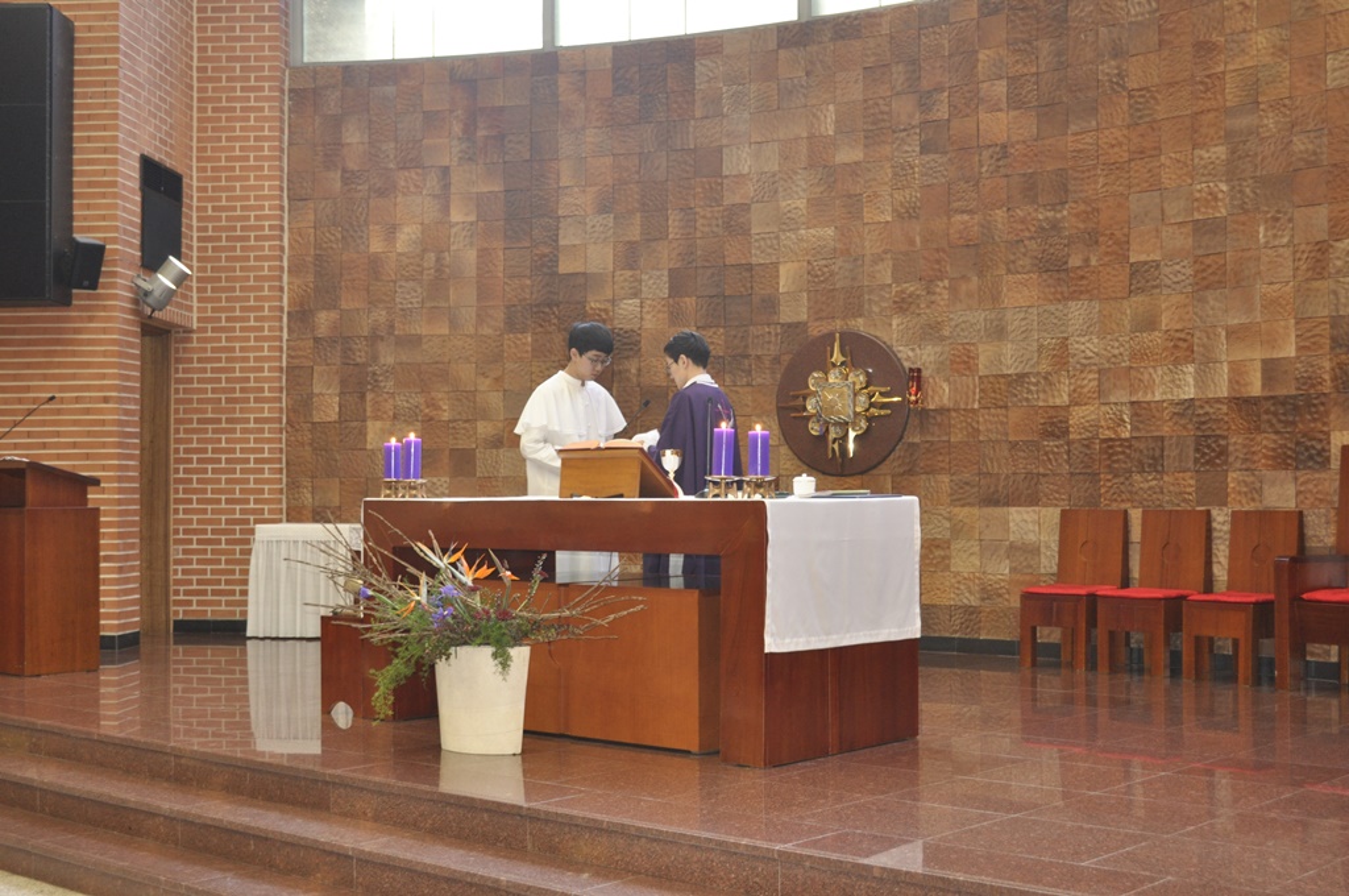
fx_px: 1796
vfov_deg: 28.0
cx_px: 674
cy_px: 448
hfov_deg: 41.2
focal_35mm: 48
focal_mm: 32
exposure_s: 1/30
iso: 800
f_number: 4.8
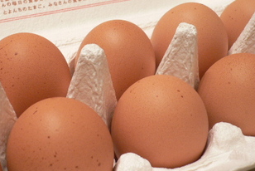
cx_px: 87
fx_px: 418
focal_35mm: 59
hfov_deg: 33.6
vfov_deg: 22.9
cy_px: 56
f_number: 2.8
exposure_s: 1/10
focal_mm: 5.8
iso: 150
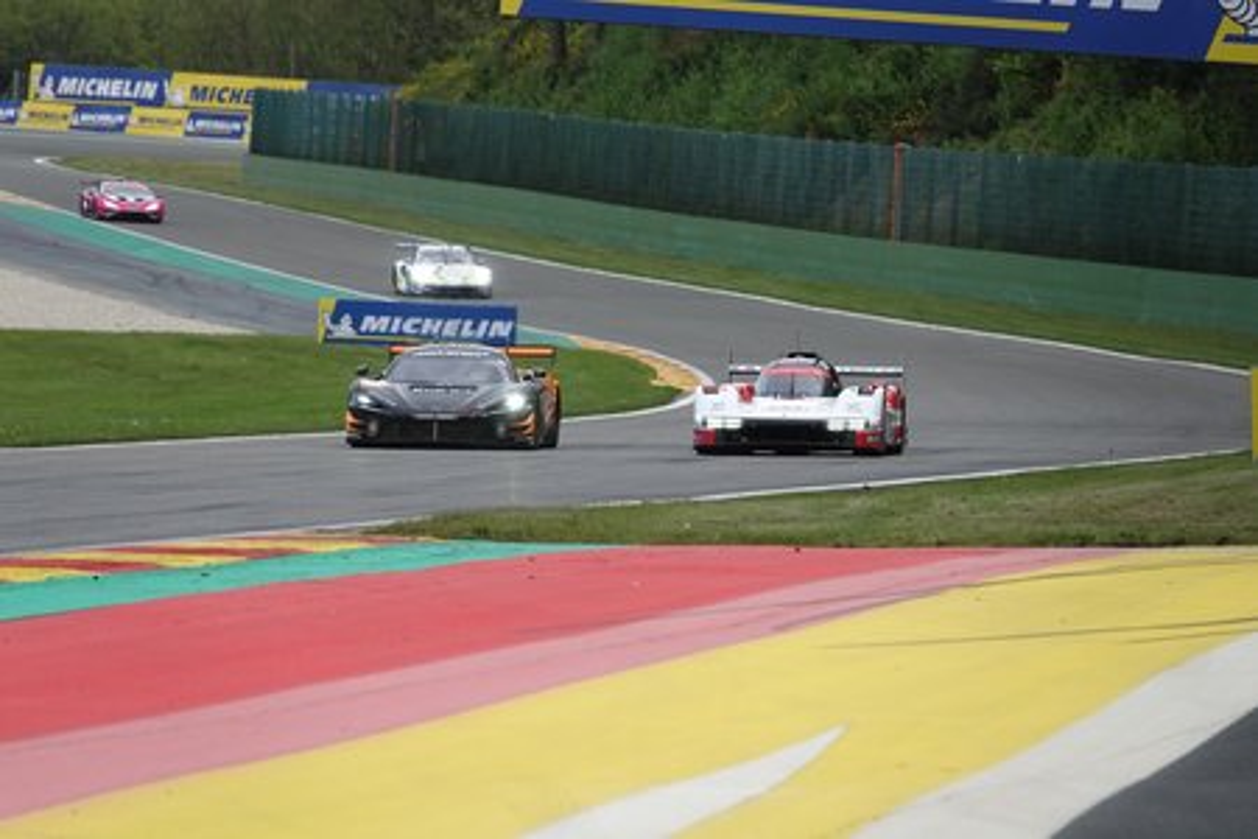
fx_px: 12614
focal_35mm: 361
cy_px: 420
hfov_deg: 5.7
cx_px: 629
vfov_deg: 3.8
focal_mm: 132.24
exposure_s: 1/800
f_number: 4
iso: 320
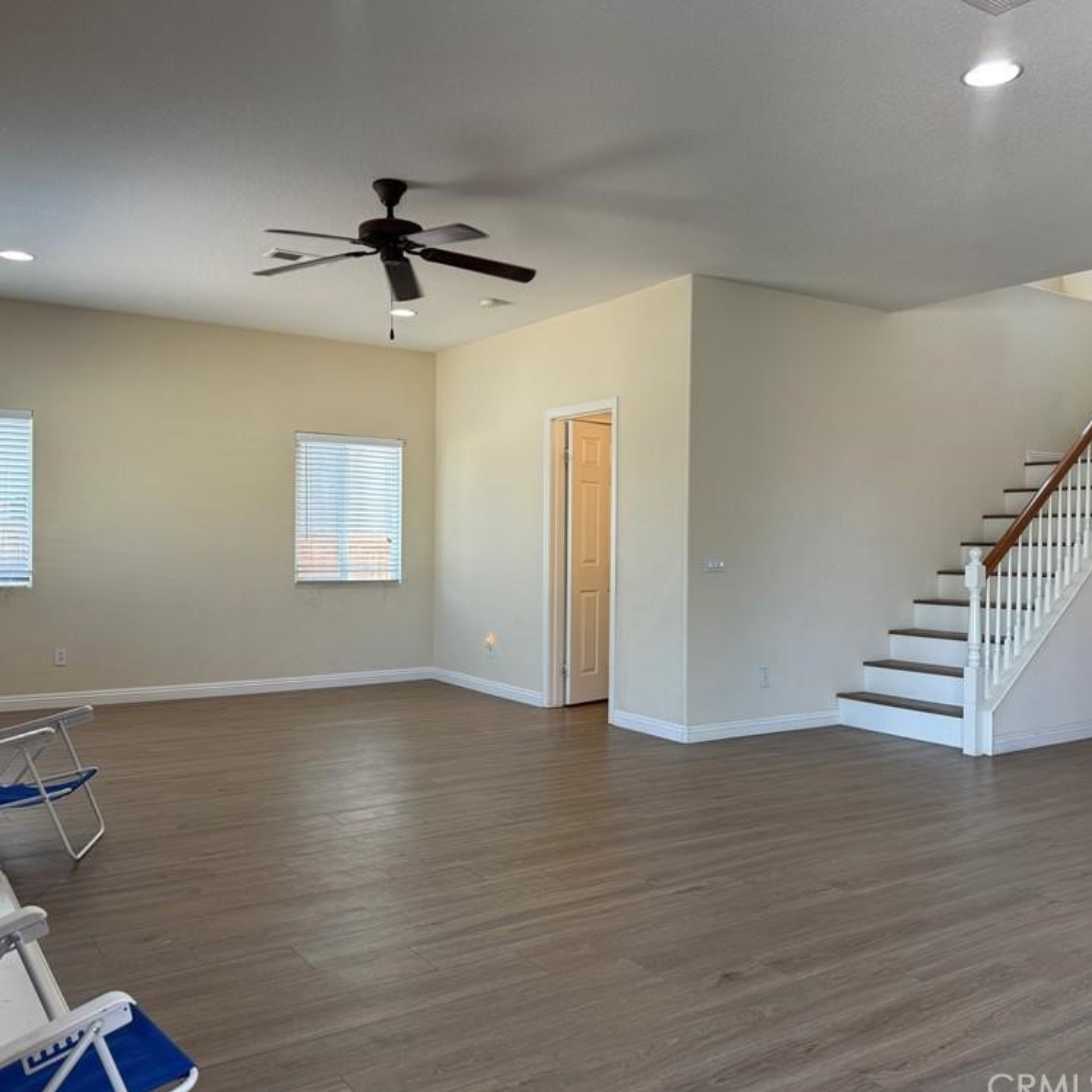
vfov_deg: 55.6
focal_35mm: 29
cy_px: 548
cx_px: 583
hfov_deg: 55.6
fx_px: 1035
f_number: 1.78
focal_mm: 6.76
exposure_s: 1/120
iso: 125
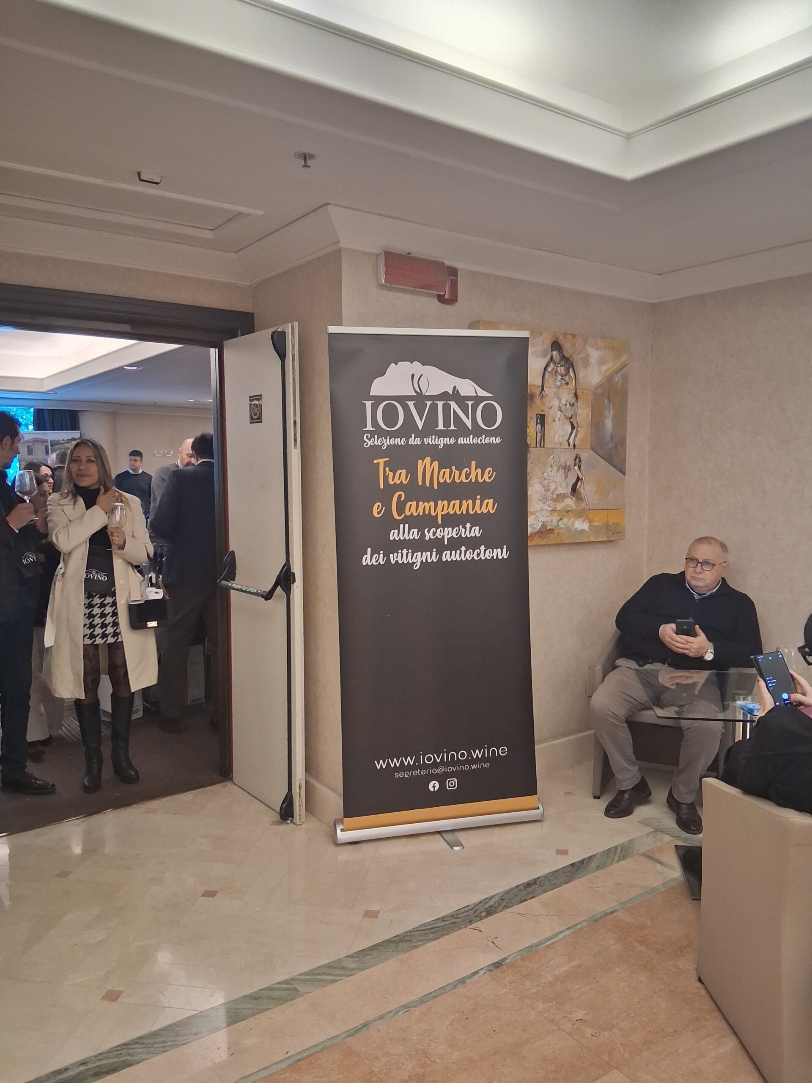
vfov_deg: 67.3
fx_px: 813
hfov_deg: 53.1
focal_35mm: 26
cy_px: 542
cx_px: 406
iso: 400
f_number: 1.8
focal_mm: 3.98
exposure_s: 1/50
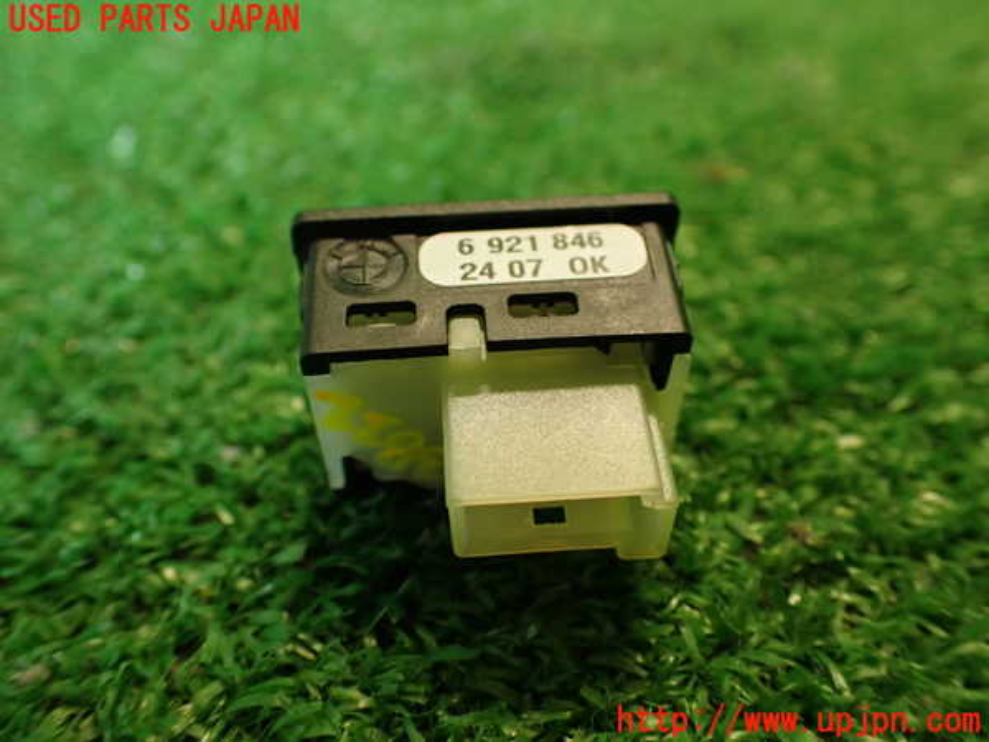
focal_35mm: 32
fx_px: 914
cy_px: 371
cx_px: 494
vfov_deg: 44.2
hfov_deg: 56.8
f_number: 2.4
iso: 200
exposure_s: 1/30
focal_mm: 5.79
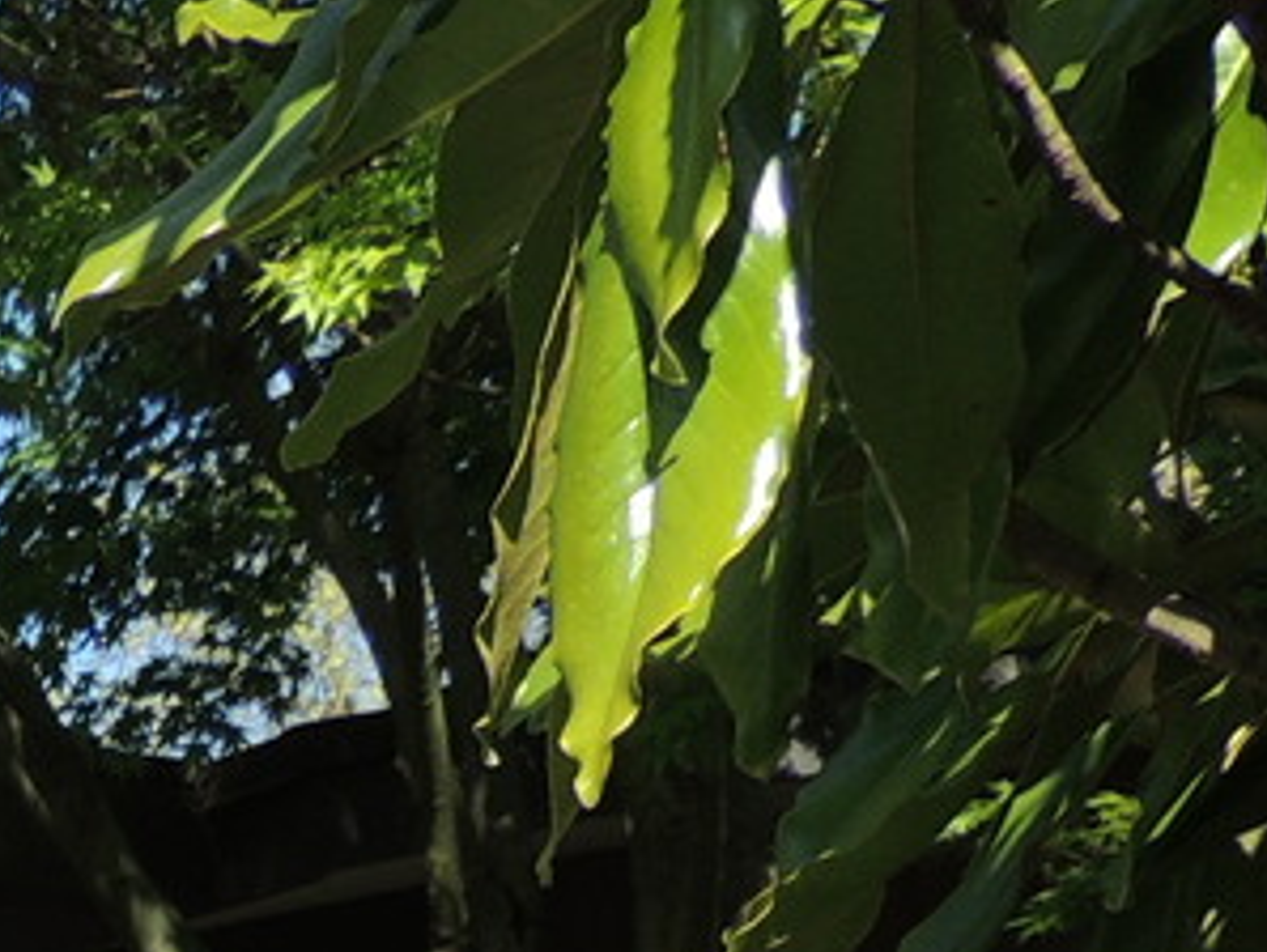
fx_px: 3773
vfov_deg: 12.3
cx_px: -799
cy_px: 2036
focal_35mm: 103
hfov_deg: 16.7
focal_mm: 4.3
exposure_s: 1/640
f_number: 3
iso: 100
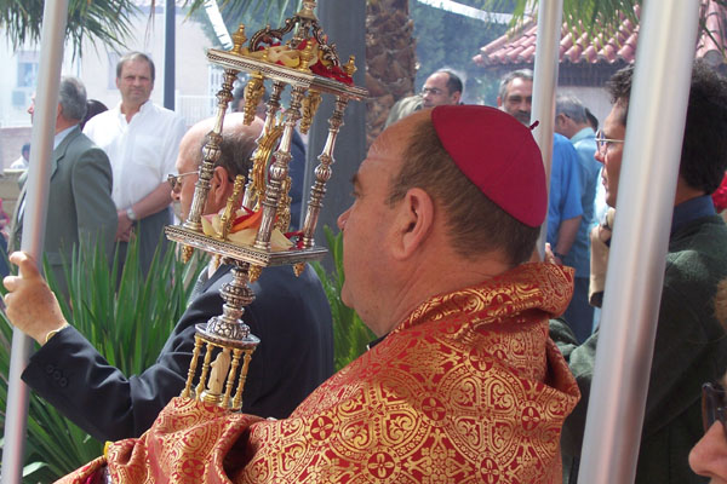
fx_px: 1333
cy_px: 242
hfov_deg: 30.5
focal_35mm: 66
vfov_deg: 20.6
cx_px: 364
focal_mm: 10.8
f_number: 4
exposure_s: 1/350
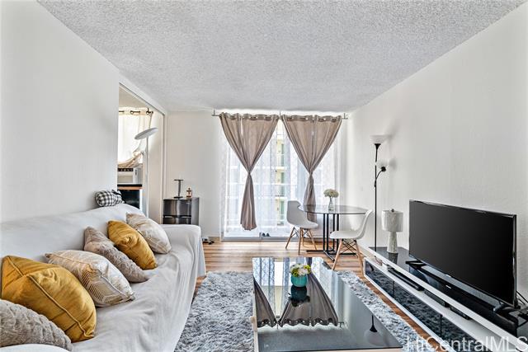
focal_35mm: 16
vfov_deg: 73.8
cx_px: 264
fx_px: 235
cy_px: 176
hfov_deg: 96.7
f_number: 9
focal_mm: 16
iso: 400
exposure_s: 1/6
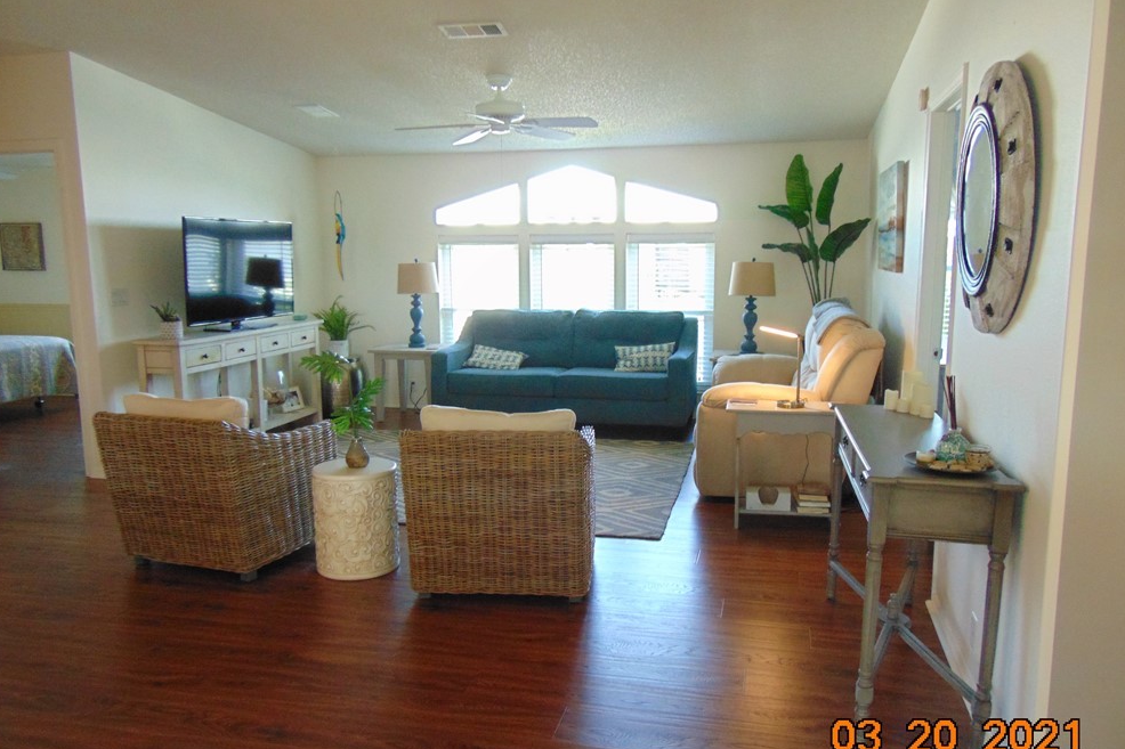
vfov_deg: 47.9
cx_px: 568
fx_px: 844
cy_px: 390
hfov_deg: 67.4
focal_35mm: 27
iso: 320
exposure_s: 1/30
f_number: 3
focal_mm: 4.5
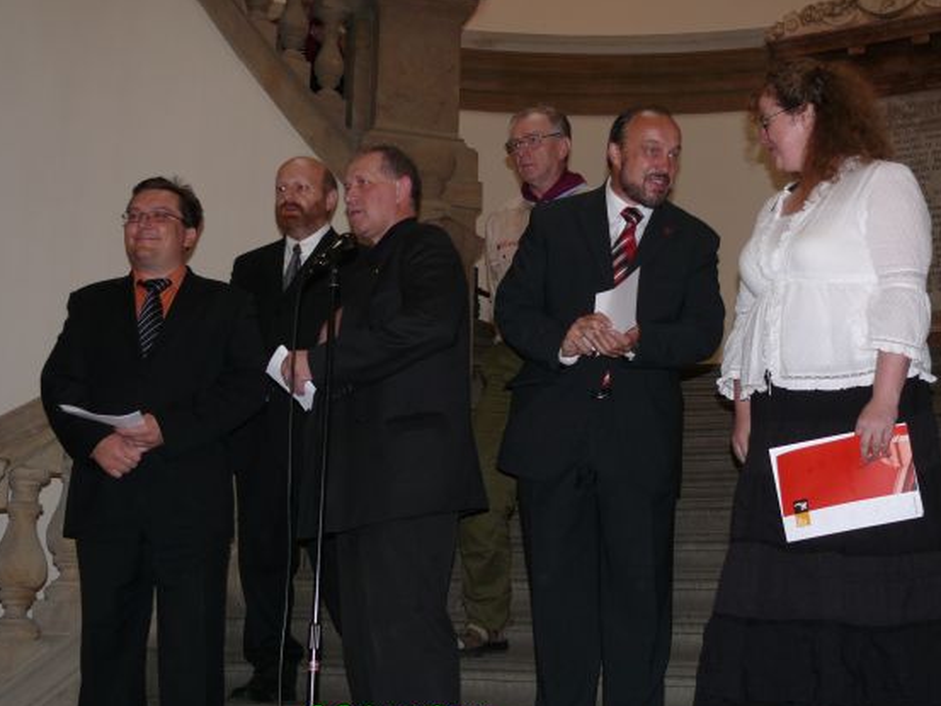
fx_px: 1387
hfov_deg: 37.5
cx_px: 499
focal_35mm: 51
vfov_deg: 28.6
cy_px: 376
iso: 100
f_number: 3.2
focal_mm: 9.9
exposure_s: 1/30
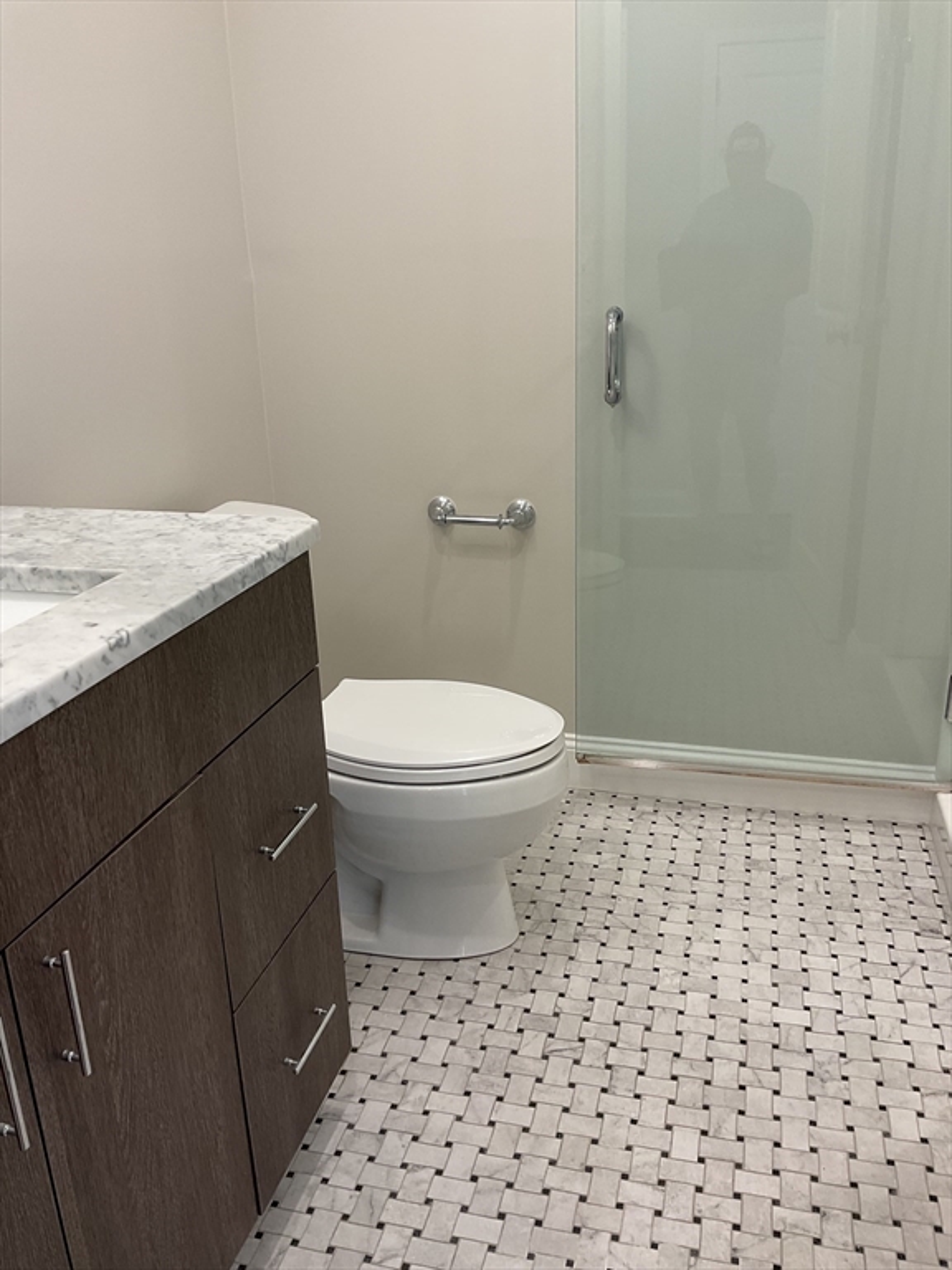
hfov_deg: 48.2
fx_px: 1063
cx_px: 476
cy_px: 635
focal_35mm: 29
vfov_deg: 61.7
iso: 32
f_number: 1.8
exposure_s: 1/60
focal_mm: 3
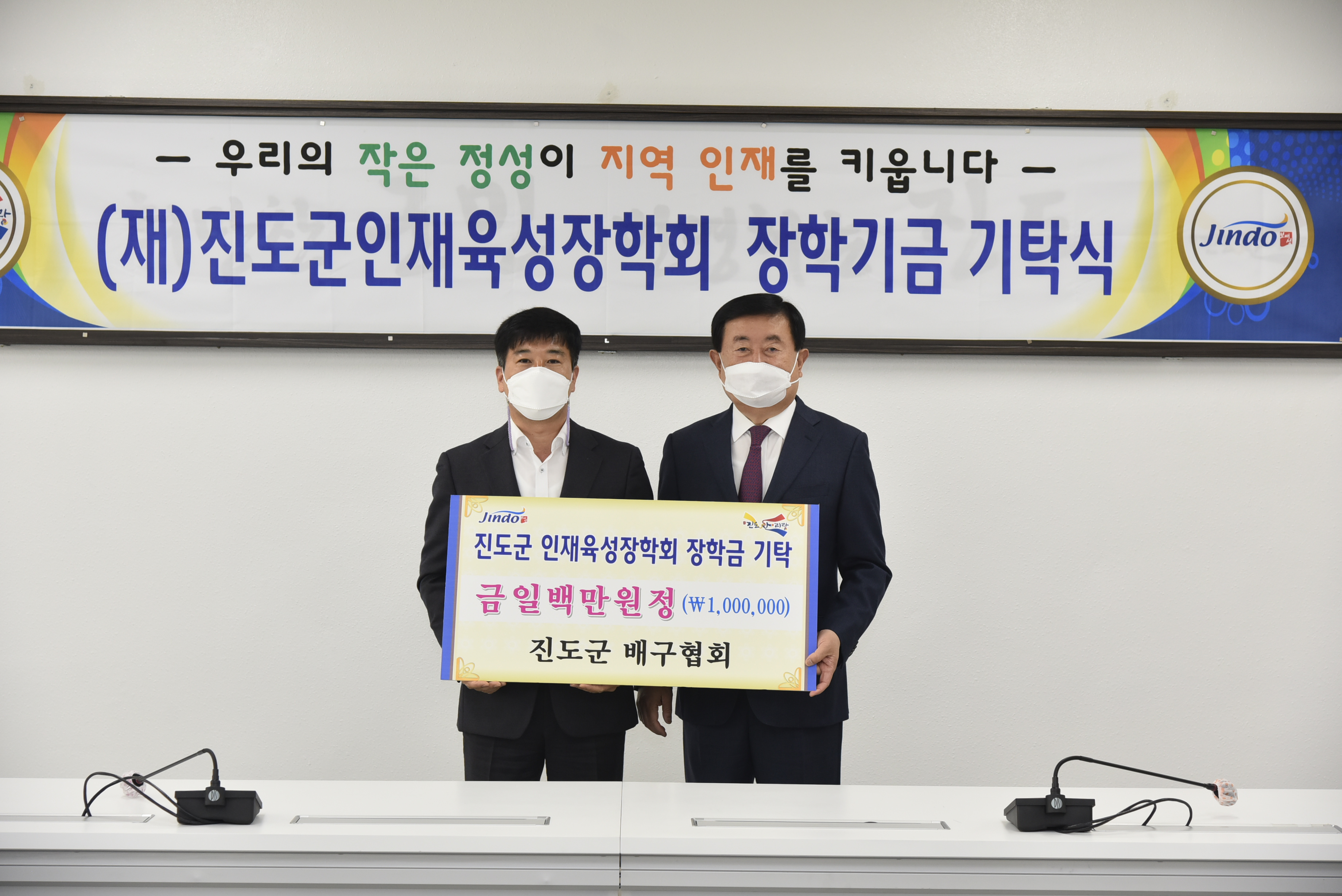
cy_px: 448
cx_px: 671
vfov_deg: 19.5
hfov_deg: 28.8
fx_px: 2610
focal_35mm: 70
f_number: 5
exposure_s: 1/125
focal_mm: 70
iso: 800
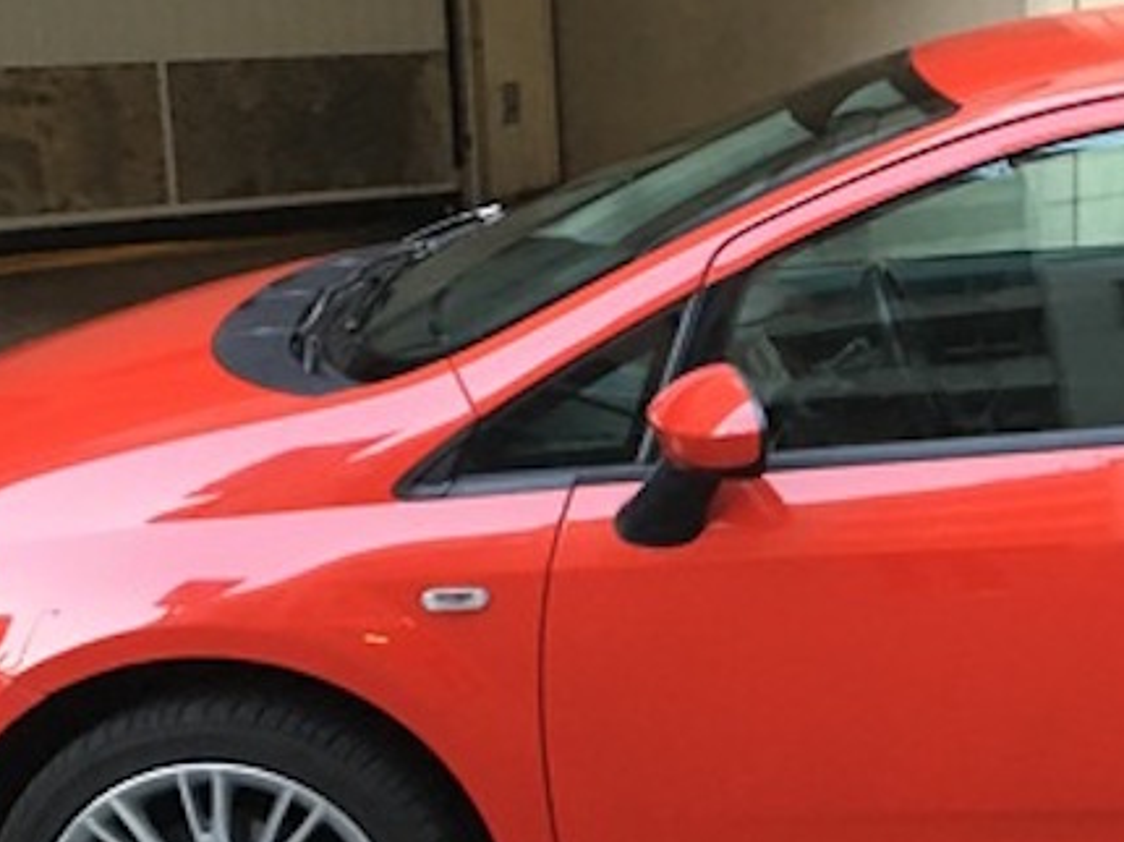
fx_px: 2629
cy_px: 609
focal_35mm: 81
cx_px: 1077
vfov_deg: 18.1
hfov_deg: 23.3
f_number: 2.2
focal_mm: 4.15
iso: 250
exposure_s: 1/33
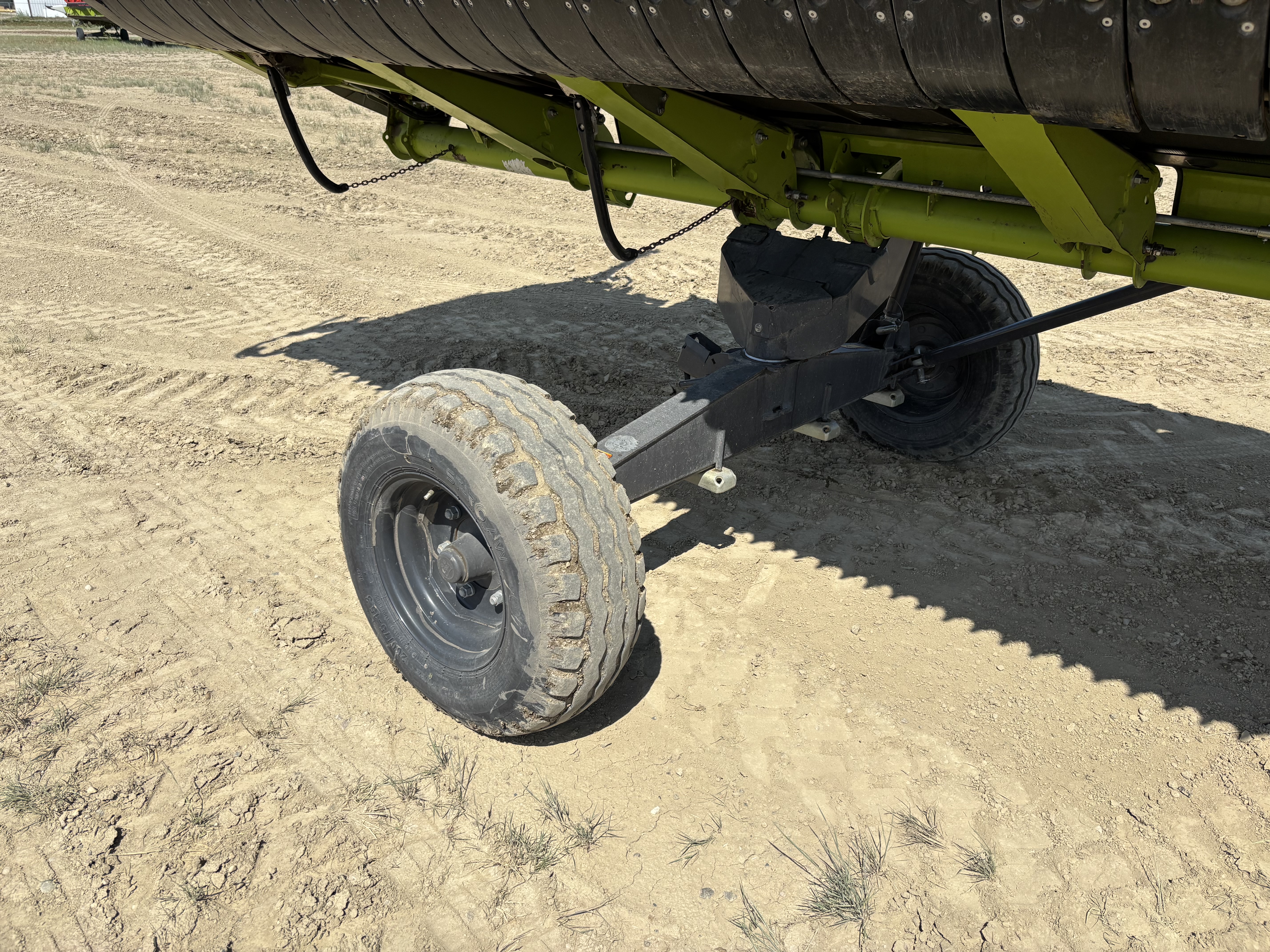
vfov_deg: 53.1
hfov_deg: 67.3
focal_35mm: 26
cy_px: 476
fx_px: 954
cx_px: 635
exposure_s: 1/4425
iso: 50
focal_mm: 5.96
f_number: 1.6
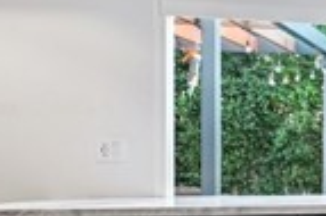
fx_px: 606
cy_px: 151
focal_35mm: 67
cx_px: 643
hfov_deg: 19.1
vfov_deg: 20.2
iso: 320
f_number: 8
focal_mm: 15
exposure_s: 1/8
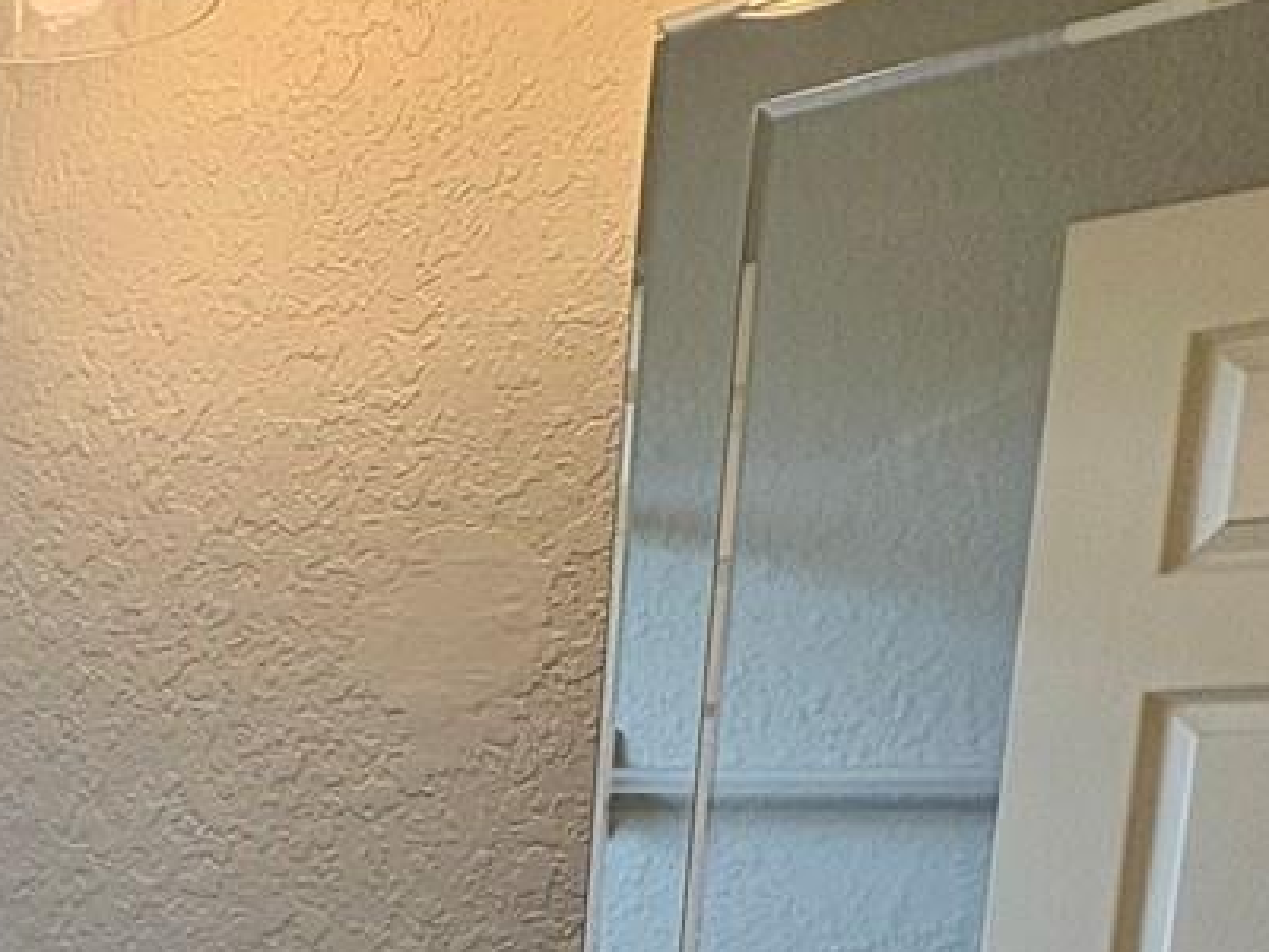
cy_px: 1200
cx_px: -371
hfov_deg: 28.4
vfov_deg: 23.4
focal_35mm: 56
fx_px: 2053
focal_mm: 2.22
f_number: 2.2
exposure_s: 1/130
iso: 100
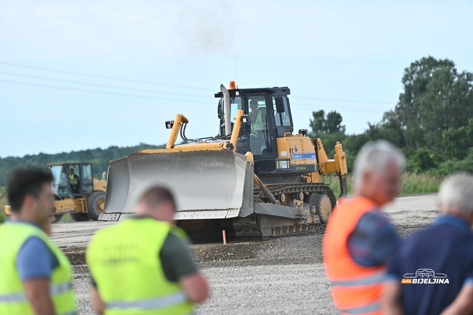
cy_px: 158
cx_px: 236
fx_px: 2430
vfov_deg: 7.4
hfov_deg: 11.1
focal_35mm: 185
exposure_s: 1/5000
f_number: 2.8
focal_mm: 185
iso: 500
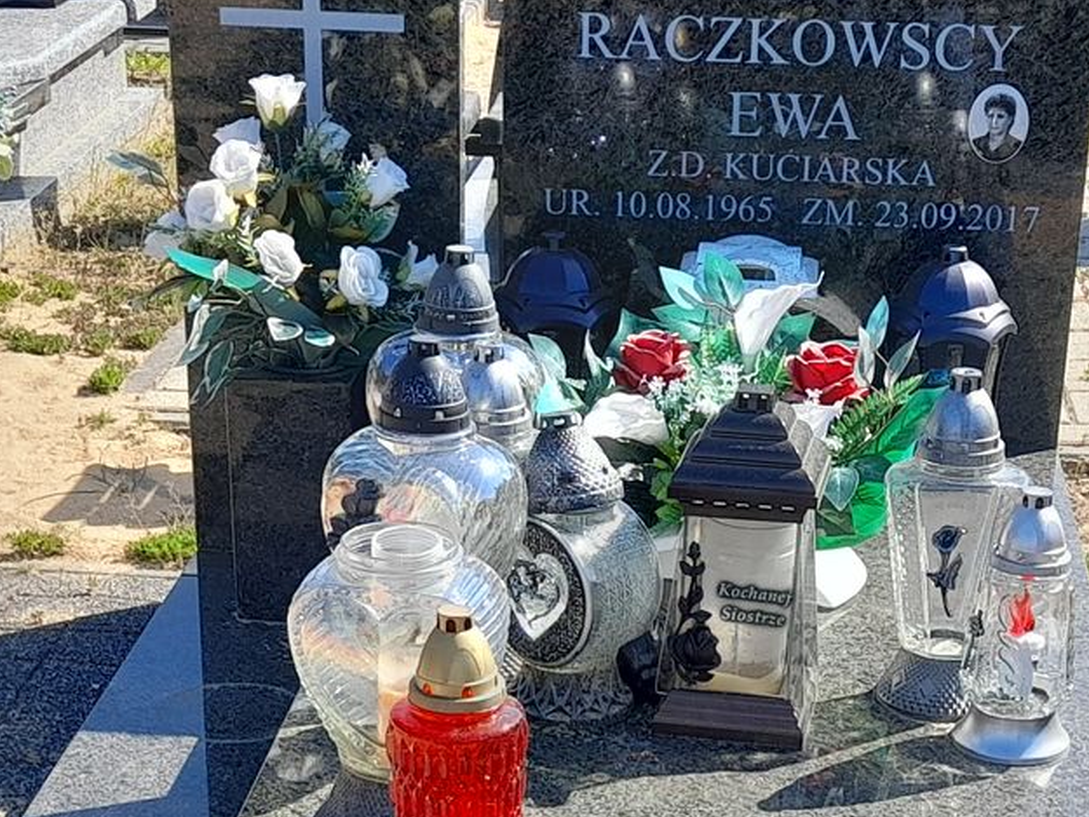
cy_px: 855
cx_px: 615
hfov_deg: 24.4
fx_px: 2517
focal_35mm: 80
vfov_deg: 17.9
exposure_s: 1/373
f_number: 2
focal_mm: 4.6
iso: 20
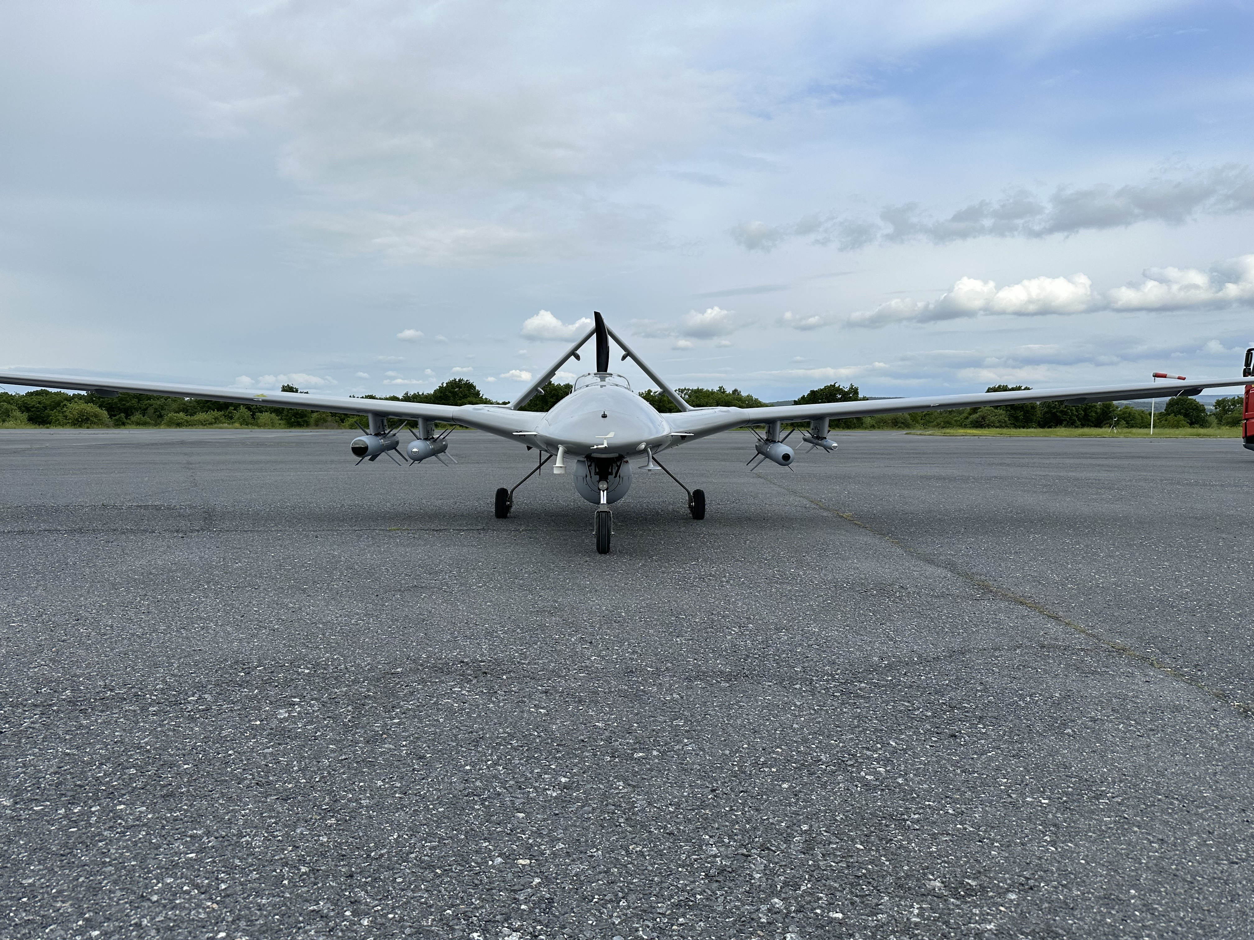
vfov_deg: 56.8
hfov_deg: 71.6
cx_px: 627
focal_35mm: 24
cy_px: 470
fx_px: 869
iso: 80
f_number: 1.78
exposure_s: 1/3717
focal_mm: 6.86
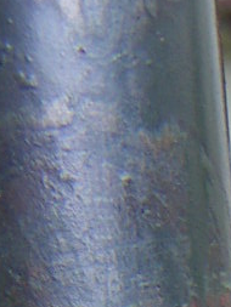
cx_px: 160
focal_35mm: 182
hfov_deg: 8.2
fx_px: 1618
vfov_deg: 9.7
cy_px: 714
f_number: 2.8
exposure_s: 1/100
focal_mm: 4.7
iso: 50
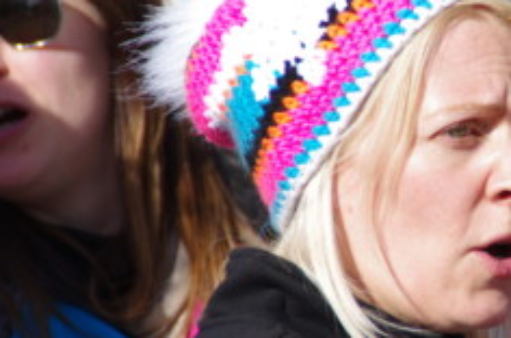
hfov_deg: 3.3
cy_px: 185
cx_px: 520
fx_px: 8989
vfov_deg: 2.2
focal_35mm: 635
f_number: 6.3
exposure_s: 1/250
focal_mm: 200
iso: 100
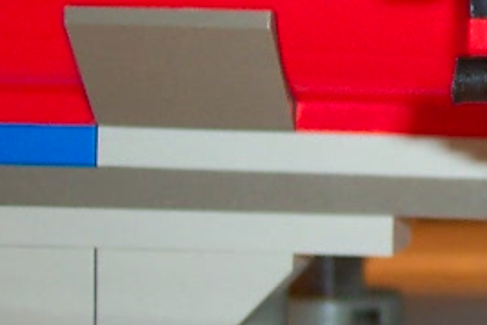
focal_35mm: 153
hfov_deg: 12.4
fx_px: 2071
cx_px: 852
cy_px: 40
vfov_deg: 9.0
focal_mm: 8
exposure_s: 1/30
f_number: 2.8
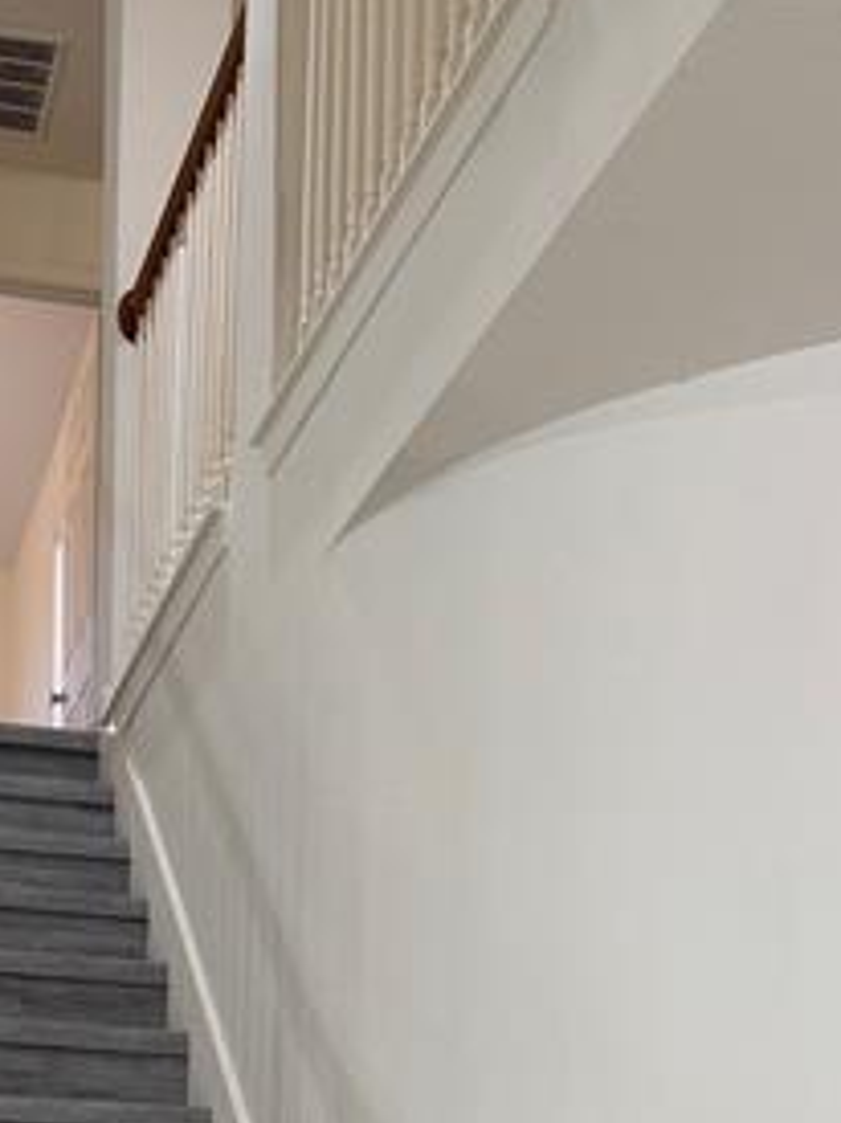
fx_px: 2172
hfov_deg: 21.7
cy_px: 1401
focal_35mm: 67
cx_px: 216
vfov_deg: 25.5
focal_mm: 6.76
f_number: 1.78
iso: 125
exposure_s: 1/60
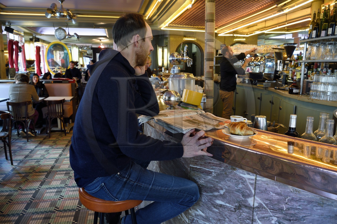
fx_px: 271
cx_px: 168
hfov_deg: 63.7
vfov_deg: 44.9
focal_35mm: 29
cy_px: 112
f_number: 6.3
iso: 800
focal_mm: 29
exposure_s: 1/25
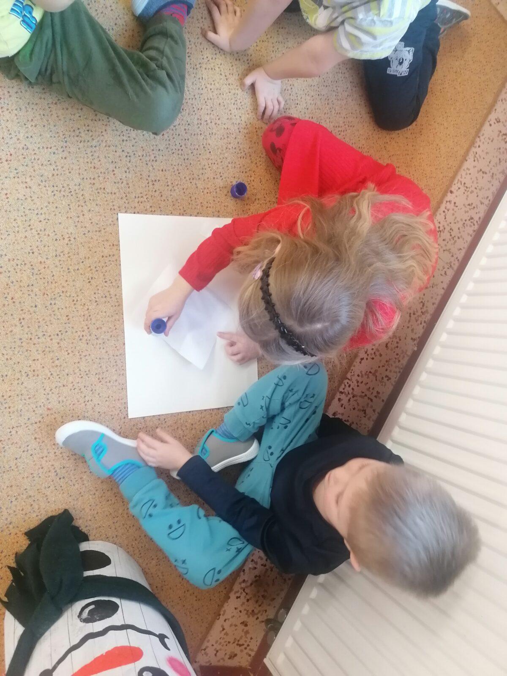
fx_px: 527
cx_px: 254
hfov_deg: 51.4
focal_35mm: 27
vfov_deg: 65.3
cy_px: 338
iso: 320
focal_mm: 4.75
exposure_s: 1/25
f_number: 1.8
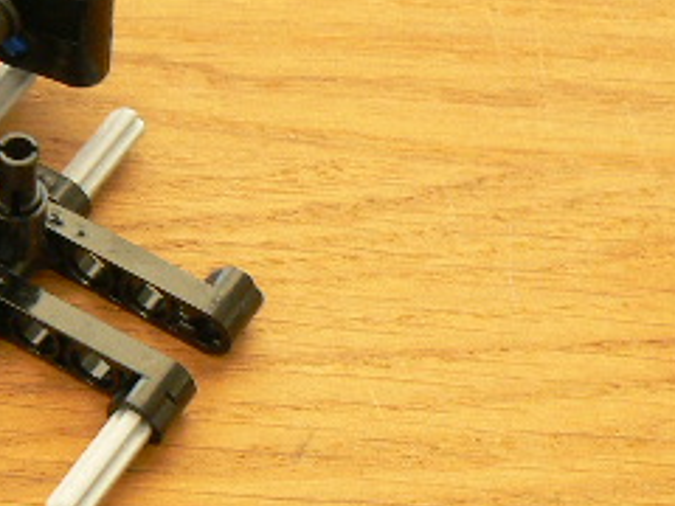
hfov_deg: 18.5
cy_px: 427
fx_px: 2028
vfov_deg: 14.1
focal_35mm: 104
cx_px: 53
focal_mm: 6
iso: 100
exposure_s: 2
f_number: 5
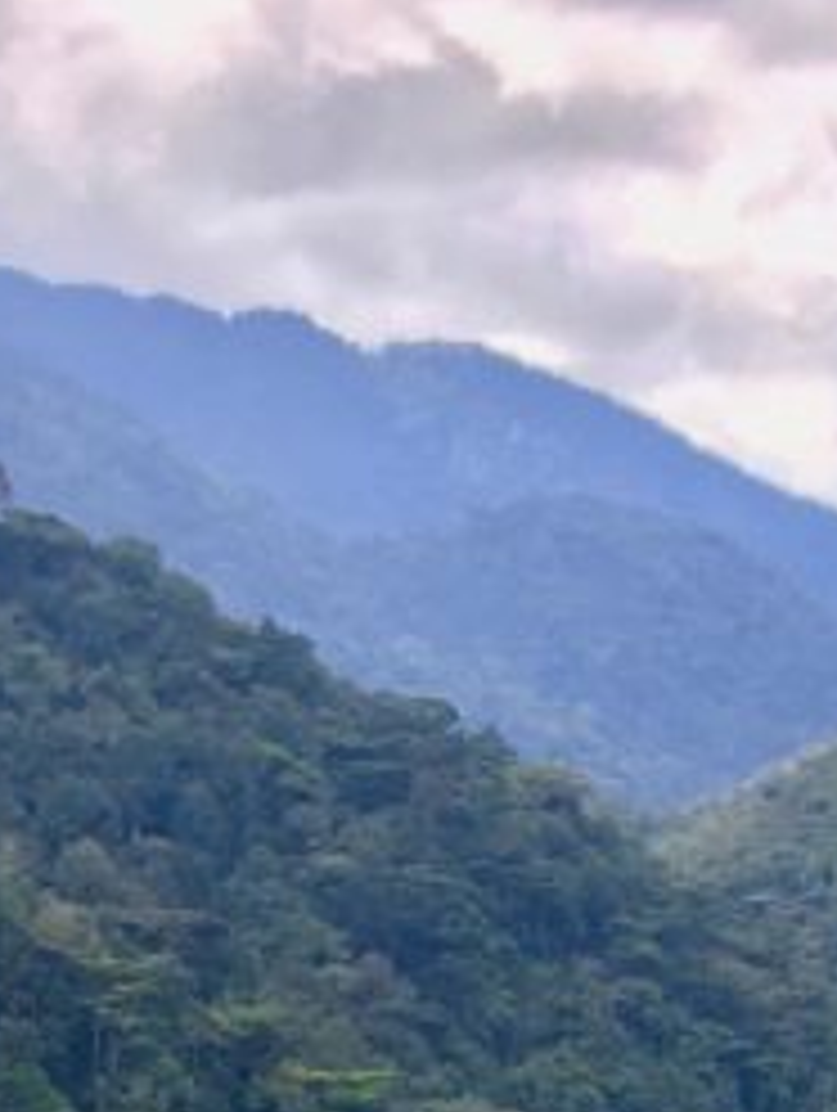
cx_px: 1022
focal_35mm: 120
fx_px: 3859
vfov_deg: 14.1
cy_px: 2147
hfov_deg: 12.1
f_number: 2.2
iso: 25
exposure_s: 1/582
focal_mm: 4.15
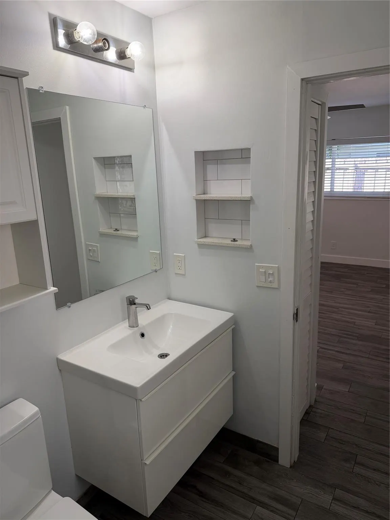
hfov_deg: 56.8
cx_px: 195
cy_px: 260
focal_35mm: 24
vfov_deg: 71.6
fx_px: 361
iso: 80
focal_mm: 6.76
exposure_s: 1/143
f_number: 1.78
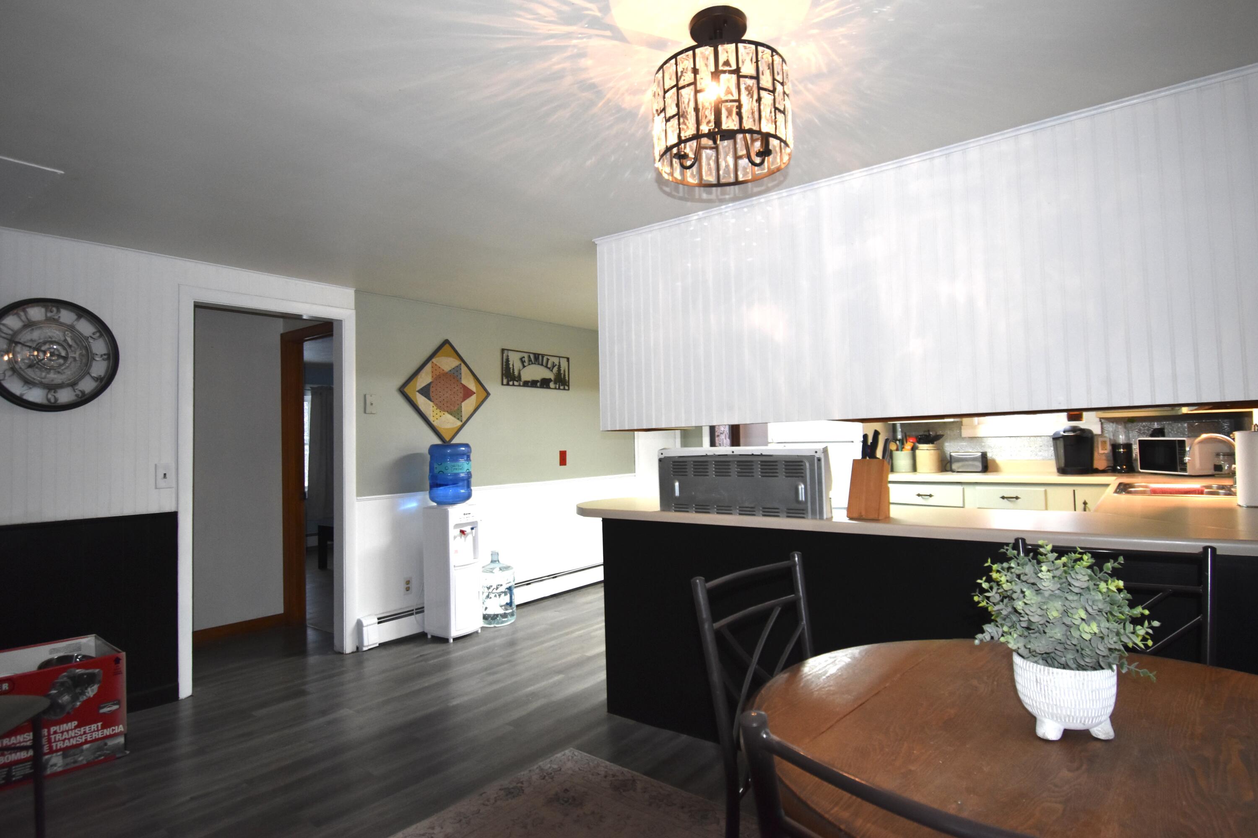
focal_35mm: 20
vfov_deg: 63.2
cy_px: 419
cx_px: 629
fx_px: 681
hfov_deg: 85.4
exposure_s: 1/60
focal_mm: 13
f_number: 4.8
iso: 1100
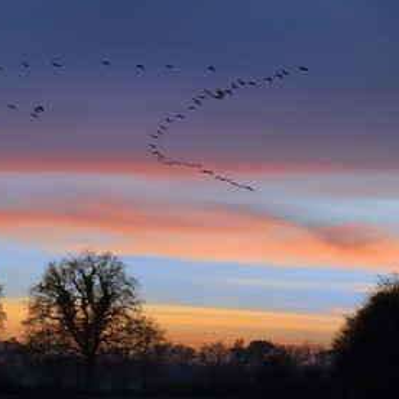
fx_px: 2021
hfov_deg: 11.3
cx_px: 126
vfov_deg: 11.3
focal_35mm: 155
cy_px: 198
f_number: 5.6
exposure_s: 1/250
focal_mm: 120
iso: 1600
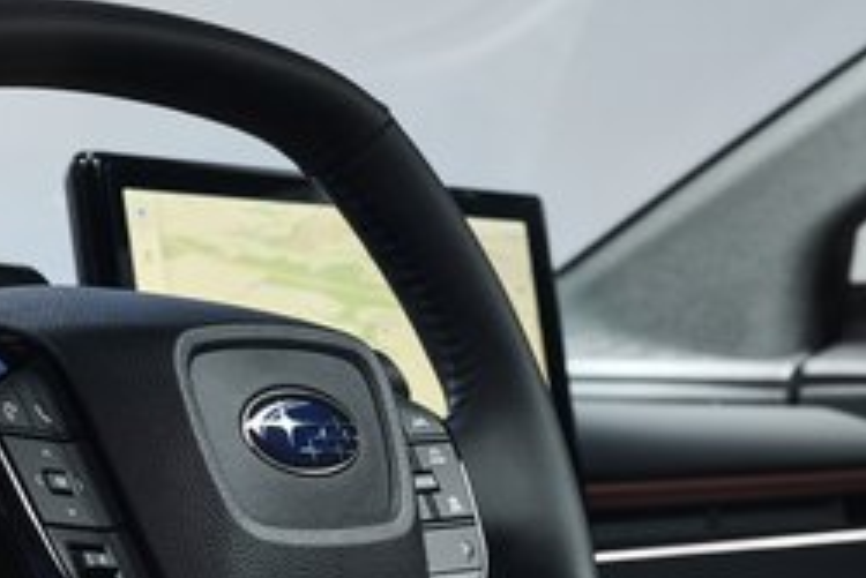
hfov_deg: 17.0
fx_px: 2888
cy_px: 578
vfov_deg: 11.3
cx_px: 301
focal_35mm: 120
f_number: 7.1
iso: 320
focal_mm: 50
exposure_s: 2
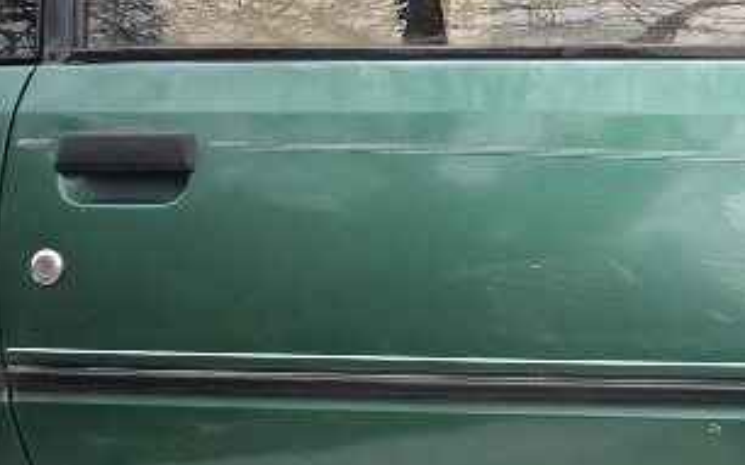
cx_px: 721
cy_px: 231
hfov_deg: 24.3
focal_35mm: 82
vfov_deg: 15.9
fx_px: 1664
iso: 64
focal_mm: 6.2
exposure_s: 1/57.5
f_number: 2.8
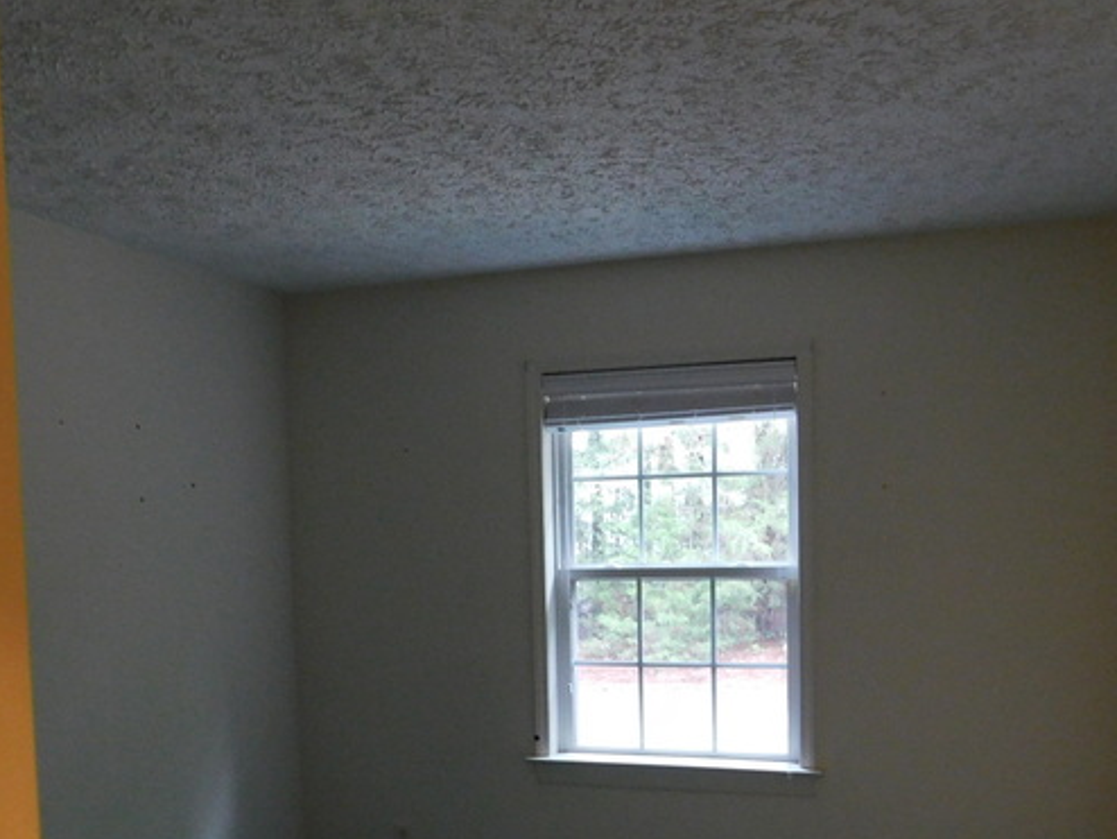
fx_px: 1162
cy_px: 649
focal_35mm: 36
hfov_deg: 51.2
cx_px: 634
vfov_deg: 38.5
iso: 400
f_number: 3
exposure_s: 1/13
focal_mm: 4
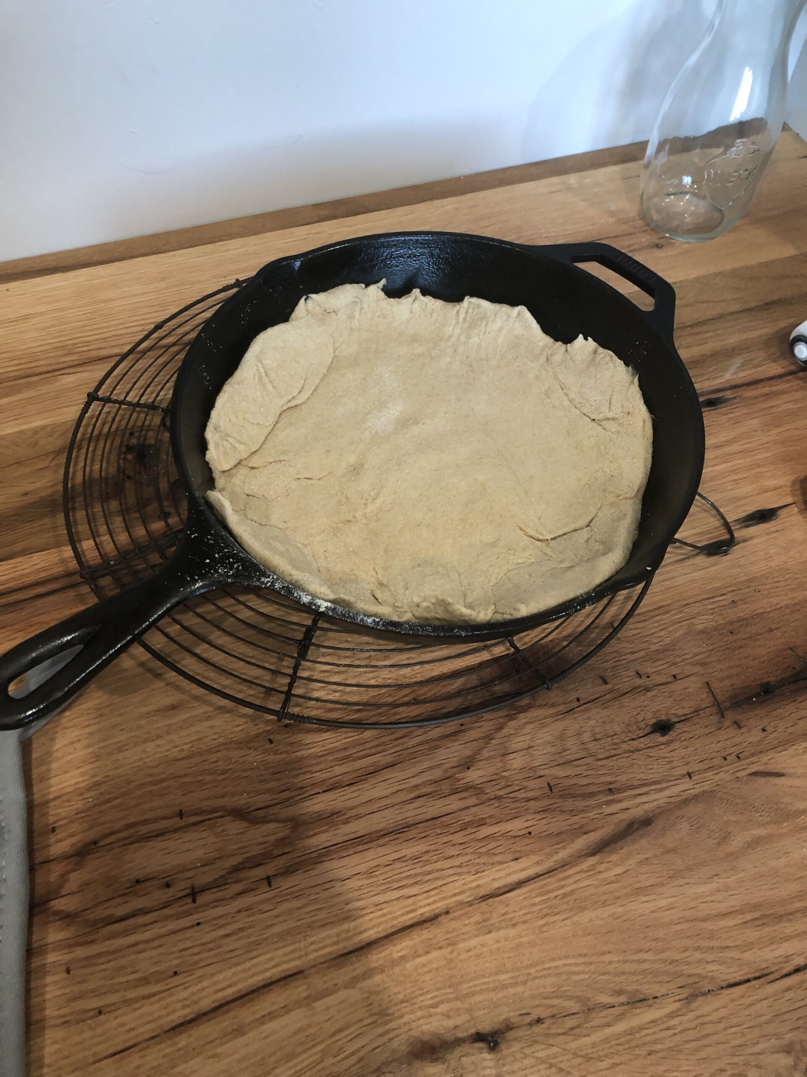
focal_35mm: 28
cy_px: 538
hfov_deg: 49.7
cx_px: 404
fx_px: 870
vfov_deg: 63.4
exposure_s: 1/15
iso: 64
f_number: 1.8
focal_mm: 3.99
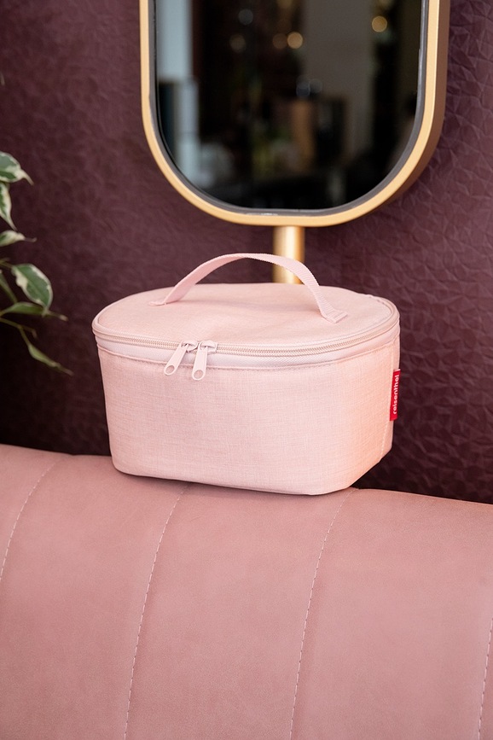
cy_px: 370
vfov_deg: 28.8
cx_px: 246
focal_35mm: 70
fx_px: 1438
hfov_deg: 19.5
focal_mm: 70
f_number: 5.6
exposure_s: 1/200
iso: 1250
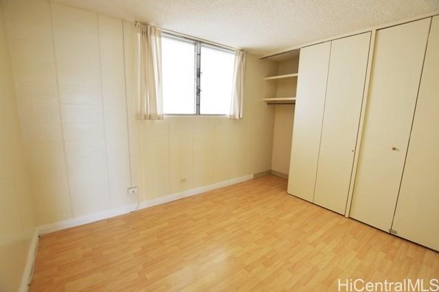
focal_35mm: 15
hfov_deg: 100.4
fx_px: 183
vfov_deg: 77.3
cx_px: 220
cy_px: 146
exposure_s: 1/60
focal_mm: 10
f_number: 4
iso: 400
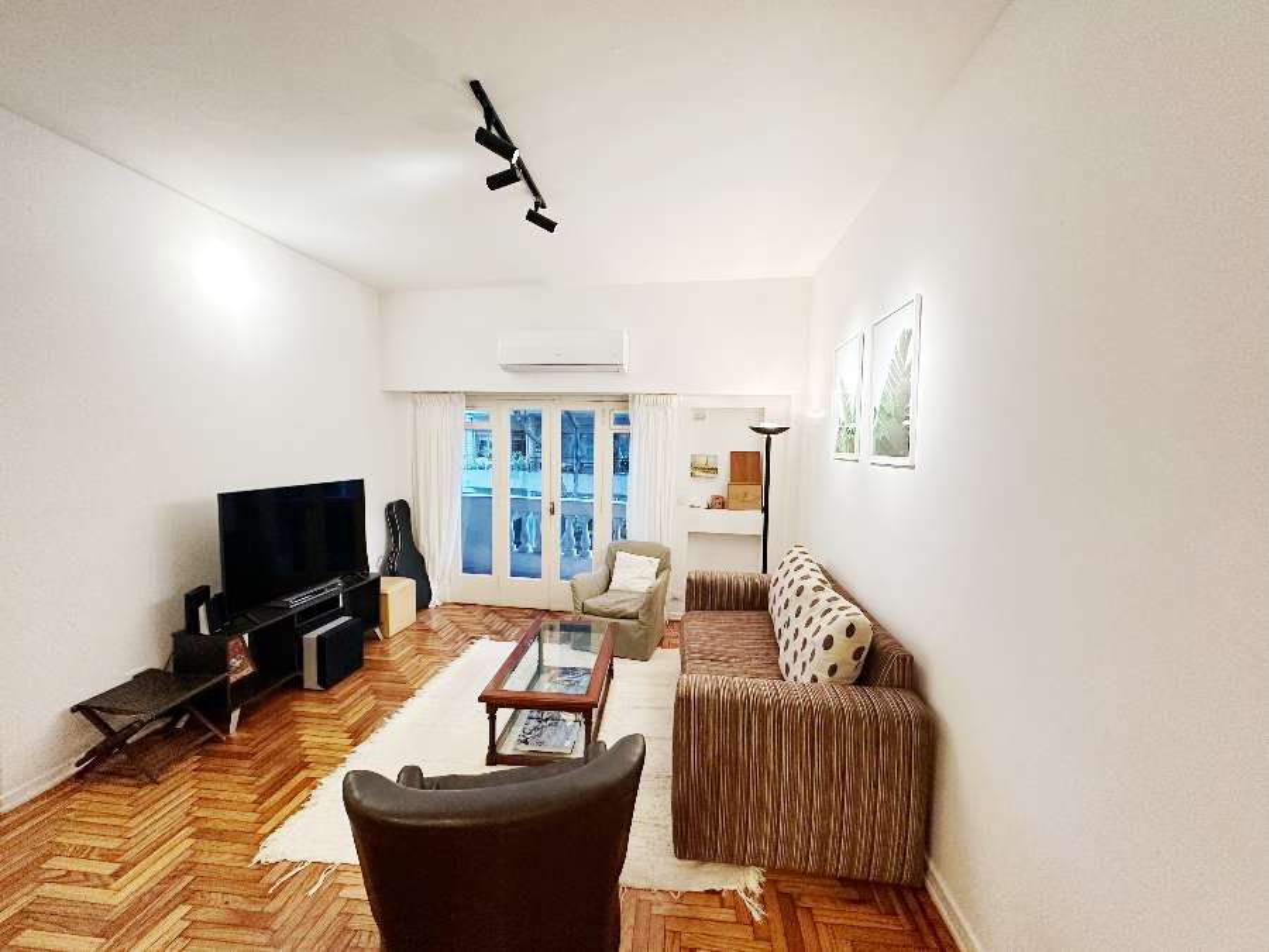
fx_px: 513
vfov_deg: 85.7
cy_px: 476
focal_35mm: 14
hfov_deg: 102.1
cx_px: 634
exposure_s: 1/100
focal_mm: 2.22
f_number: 2.2
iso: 250
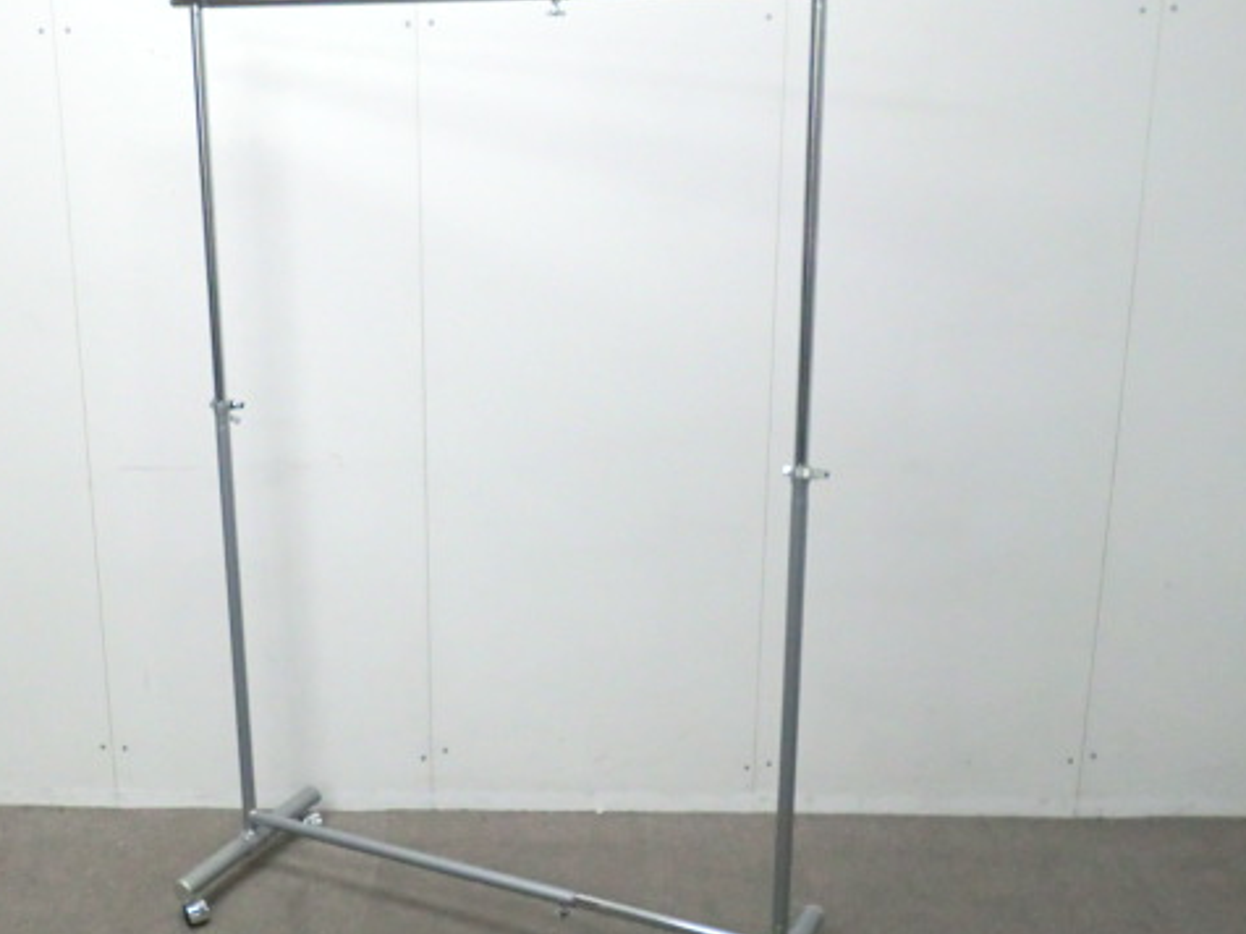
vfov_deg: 33.6
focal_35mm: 43
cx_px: 510
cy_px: 474
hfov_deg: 43.7
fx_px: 1548
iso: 640
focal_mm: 5.8
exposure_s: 1/60
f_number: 3.5
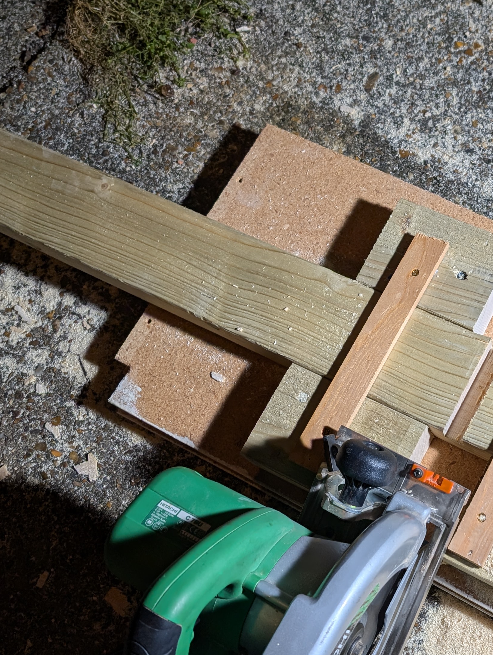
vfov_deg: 42.0
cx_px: 422
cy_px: 355
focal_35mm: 45
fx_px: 853
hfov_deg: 31.1
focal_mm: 6.9
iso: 21
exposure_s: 1/92.5
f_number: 1.68
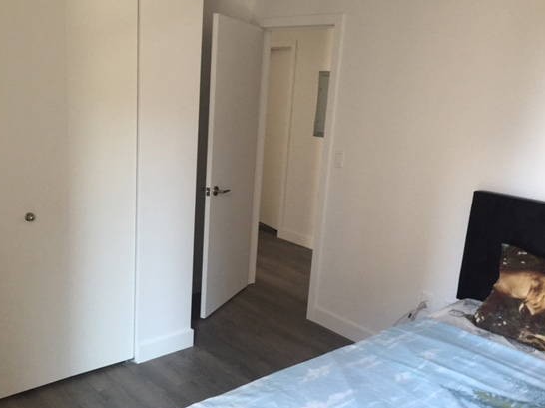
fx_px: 535
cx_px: 264
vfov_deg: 41.7
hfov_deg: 54.0
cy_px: 223
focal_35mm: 34
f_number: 2.2
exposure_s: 1/30
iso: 125
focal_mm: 4.15
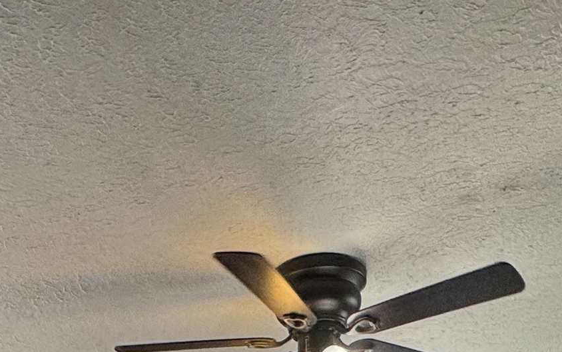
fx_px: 827
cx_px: 189
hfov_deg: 37.1
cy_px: 763
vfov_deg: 16.3
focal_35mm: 54
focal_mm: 2.22
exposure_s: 1/120
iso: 100
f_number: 2.2
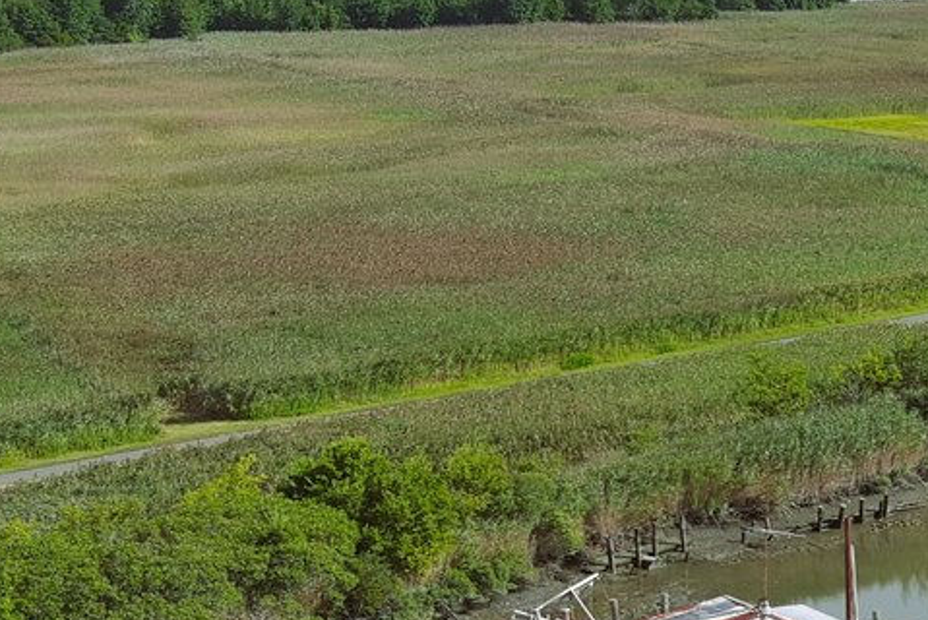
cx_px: 1160
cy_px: 520
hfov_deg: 18.6
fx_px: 2657
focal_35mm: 103
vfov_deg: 13.2
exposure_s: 1/1000
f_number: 2.8
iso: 100
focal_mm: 10.57
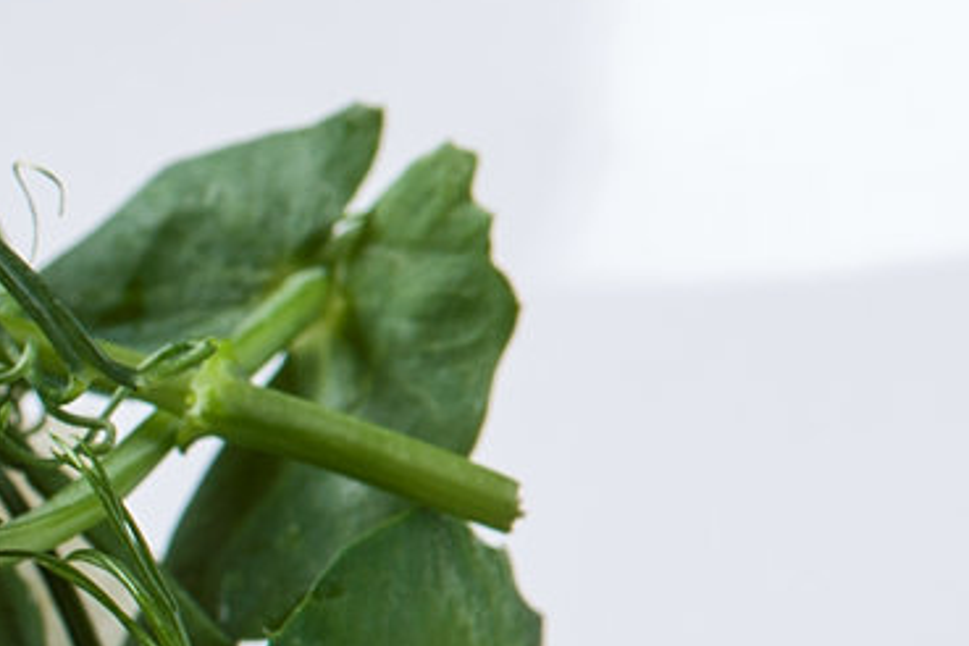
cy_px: 717
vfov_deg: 2.5
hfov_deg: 3.7
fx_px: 14722
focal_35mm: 547
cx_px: -1523
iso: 100
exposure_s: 1/60
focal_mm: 105
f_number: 16
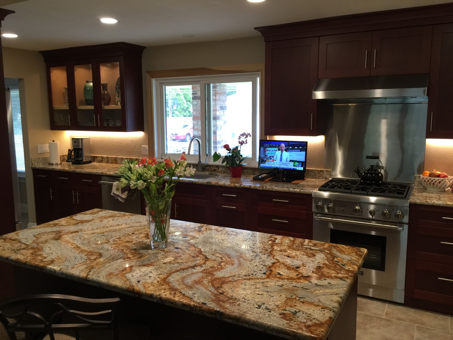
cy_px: 170
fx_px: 380
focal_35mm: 29
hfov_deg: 61.7
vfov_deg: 48.2
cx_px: 226
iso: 40
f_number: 2.2
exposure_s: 1/15
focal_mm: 4.15
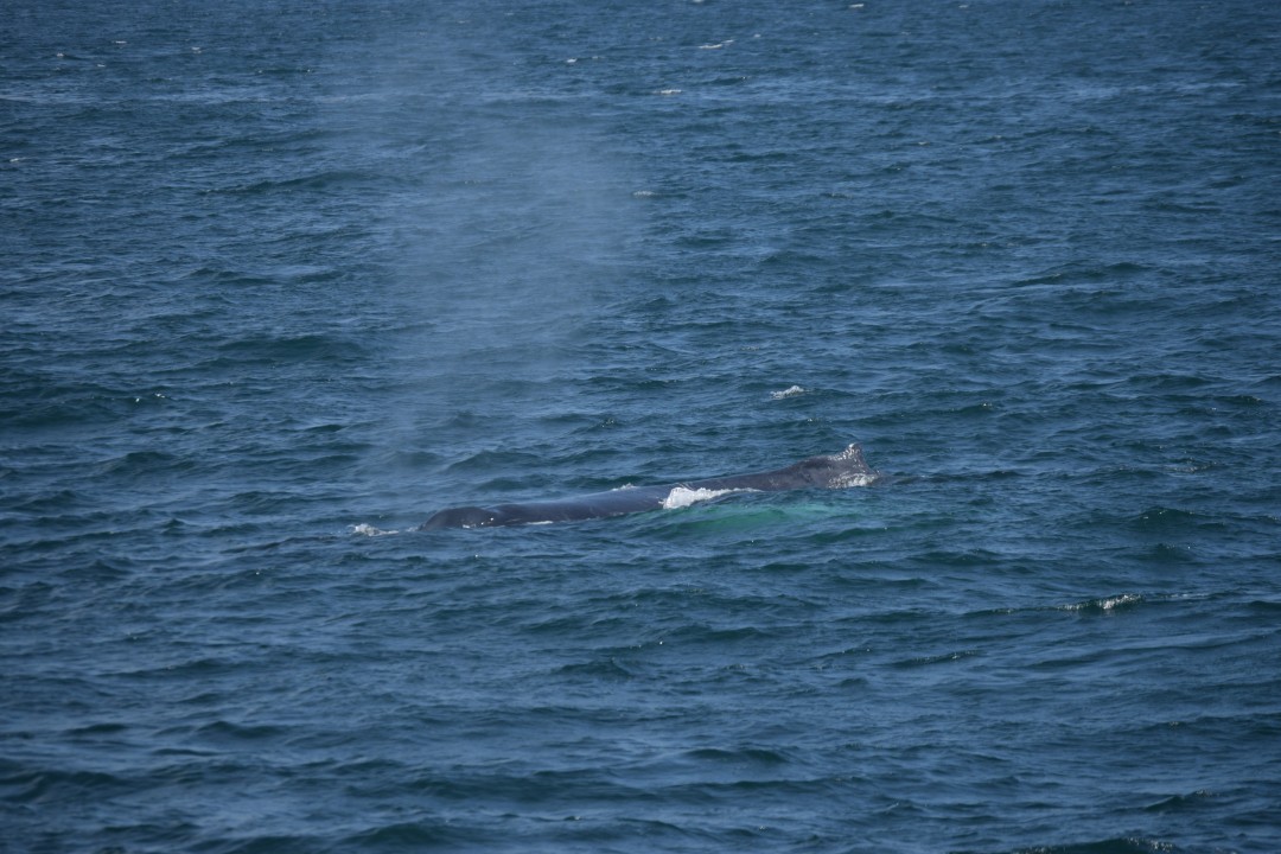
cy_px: 427
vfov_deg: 5.2
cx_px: 640
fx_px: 9340
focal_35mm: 262
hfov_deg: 7.8
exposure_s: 1/1600
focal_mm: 175
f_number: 5.6
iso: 200
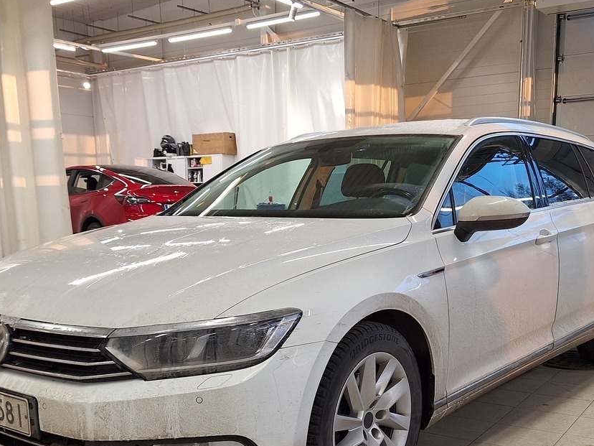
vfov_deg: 35.3
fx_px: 686
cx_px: 280
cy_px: 322
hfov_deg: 46.8
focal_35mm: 40
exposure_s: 1/60
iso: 64
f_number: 1.8
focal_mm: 5.54
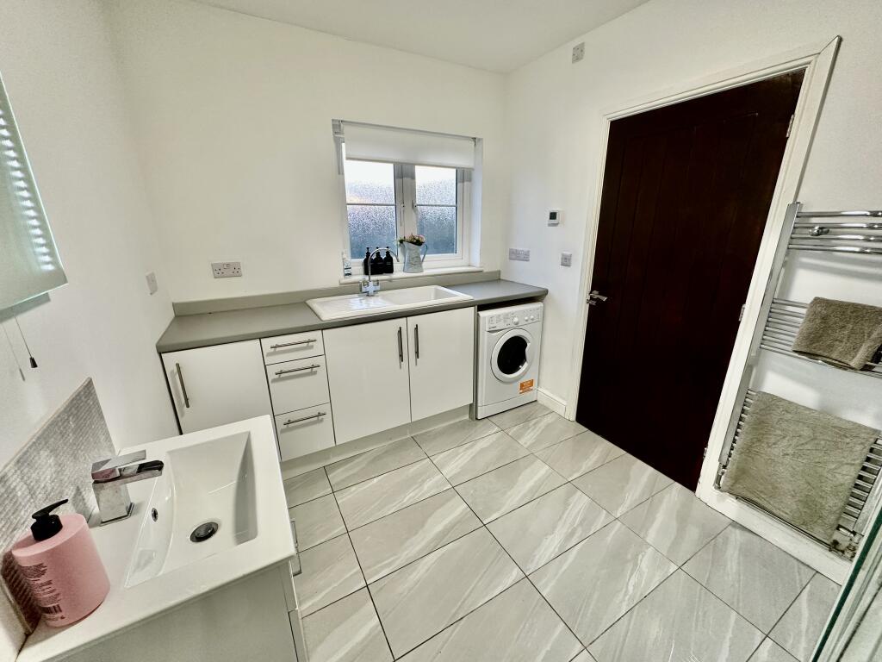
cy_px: 331
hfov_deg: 102.1
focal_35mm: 14
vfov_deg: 85.7
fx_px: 357
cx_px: 441
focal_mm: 2.22
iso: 200
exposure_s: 1/100
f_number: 2.2
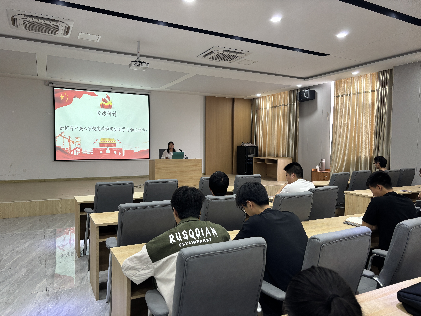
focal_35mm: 26
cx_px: 210
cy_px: 158
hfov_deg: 67.3
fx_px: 316
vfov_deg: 53.1
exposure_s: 1/50
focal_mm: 5.96
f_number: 1.6
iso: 125
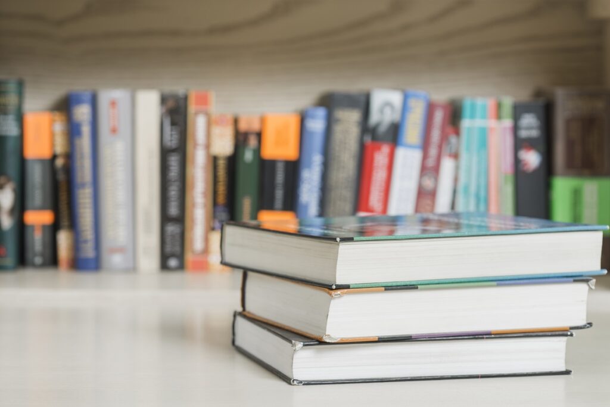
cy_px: 204
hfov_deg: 19.5
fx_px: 1779
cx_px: 305
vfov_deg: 13.0
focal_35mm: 105
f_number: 6.3
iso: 160
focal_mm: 105
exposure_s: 1/160
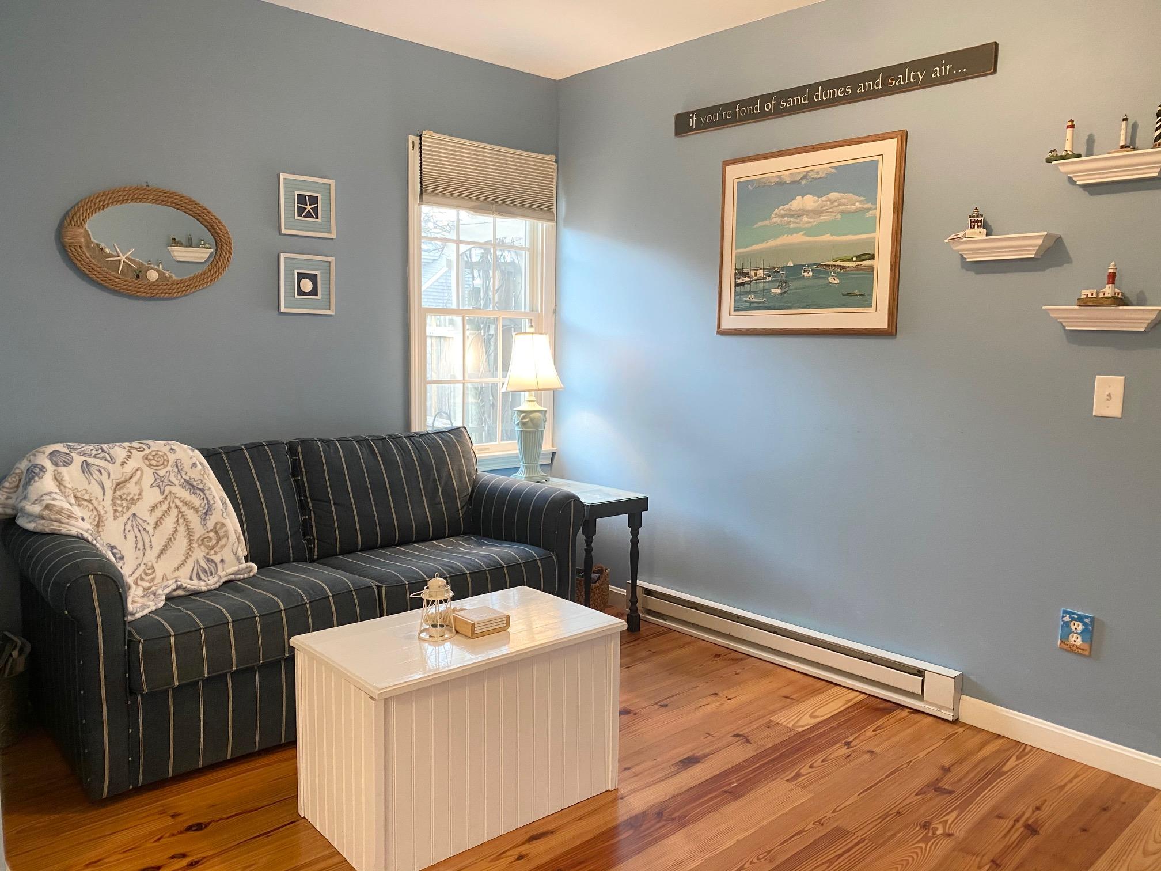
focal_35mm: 26
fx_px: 872
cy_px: 436
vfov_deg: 53.1
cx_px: 580
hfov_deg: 67.3
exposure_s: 1/60
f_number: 1.8
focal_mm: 4.25
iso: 200
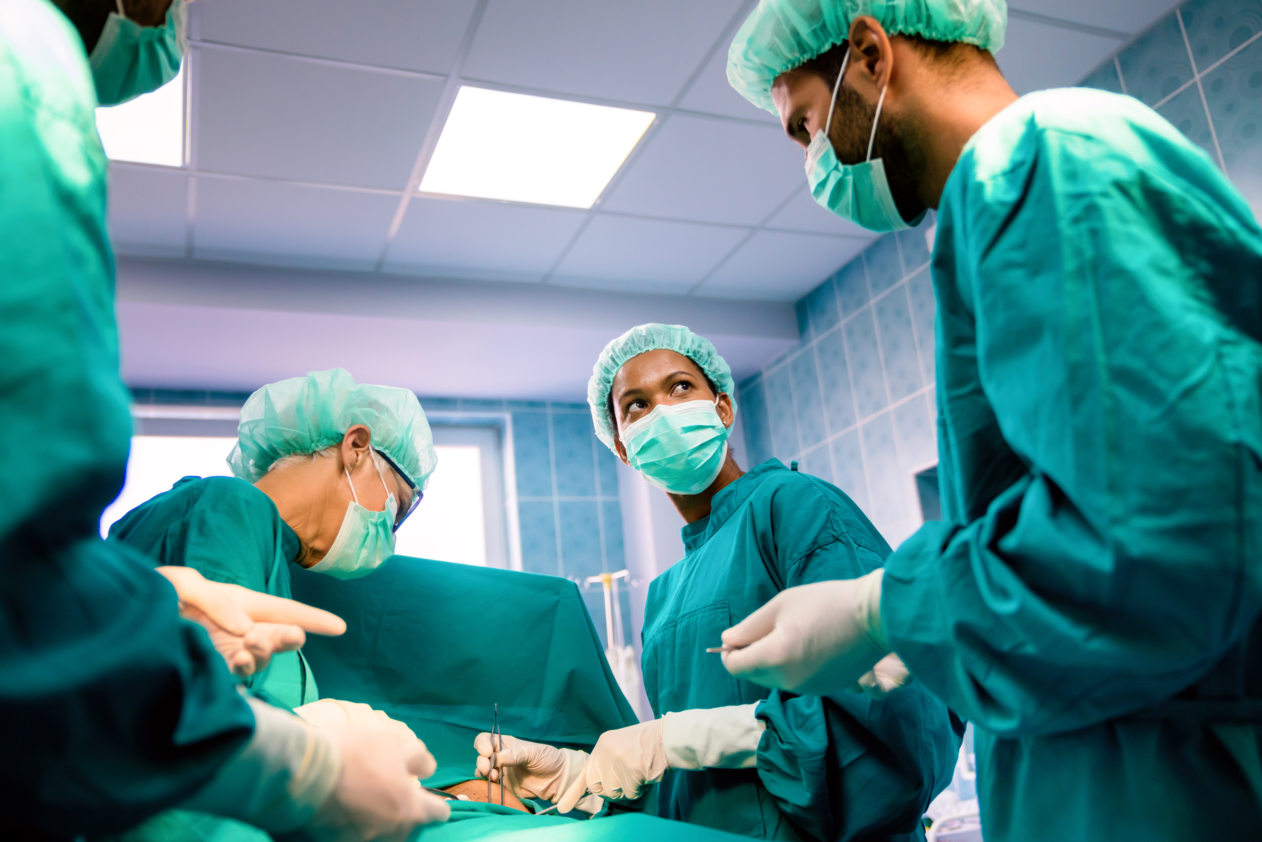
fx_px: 1052
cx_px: 631
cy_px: 421
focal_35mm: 30
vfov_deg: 43.6
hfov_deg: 61.9
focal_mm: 30
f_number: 2.8
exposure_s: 1/400
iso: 1000
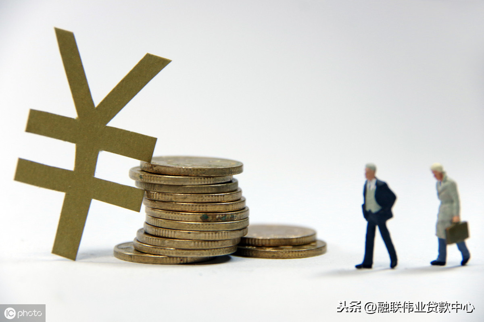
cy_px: 161
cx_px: 242
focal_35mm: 202
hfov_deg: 10.2
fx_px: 2715
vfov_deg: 6.8
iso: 800
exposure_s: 1/125
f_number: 5.6
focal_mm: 135
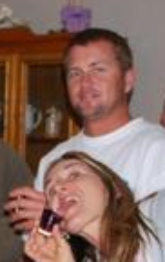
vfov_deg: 17.5
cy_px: 202
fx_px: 846
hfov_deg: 10.8
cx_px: -60
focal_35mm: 118
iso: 200
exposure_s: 1/60
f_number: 4
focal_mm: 28
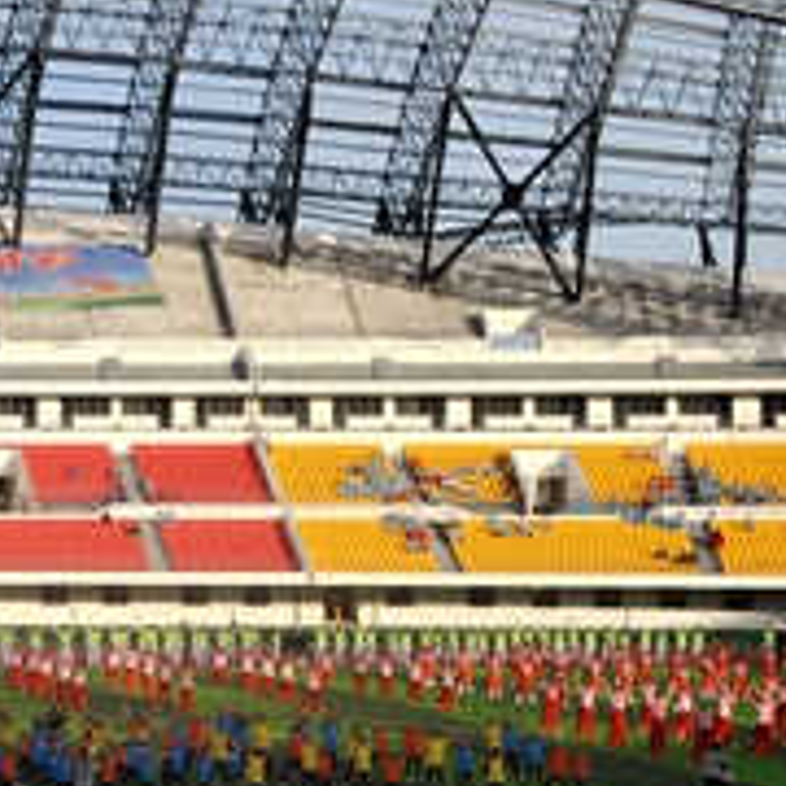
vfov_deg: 17.2
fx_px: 2595
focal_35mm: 101
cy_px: 461
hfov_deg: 16.1
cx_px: -314
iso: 200
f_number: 8
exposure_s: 1/250
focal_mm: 26
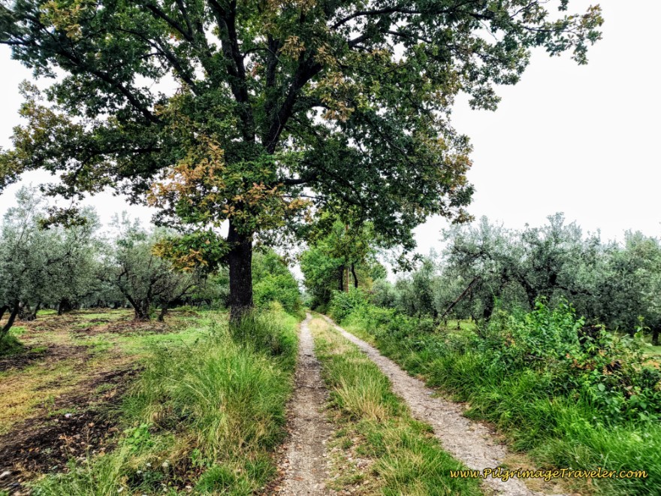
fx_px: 439
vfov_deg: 58.9
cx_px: 330
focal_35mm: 23
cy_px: 248
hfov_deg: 73.9
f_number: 1.8
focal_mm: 6.4
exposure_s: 1/180
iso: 100
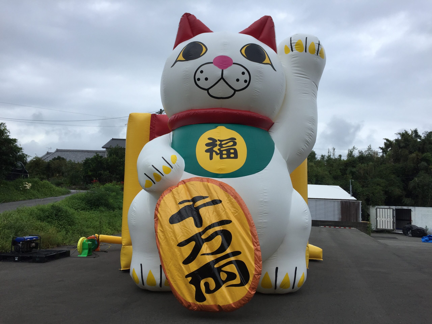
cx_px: 216
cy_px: 162
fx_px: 362
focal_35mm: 29
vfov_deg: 48.2
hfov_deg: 61.7
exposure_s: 1/719
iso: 32
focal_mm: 4.15
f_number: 2.2
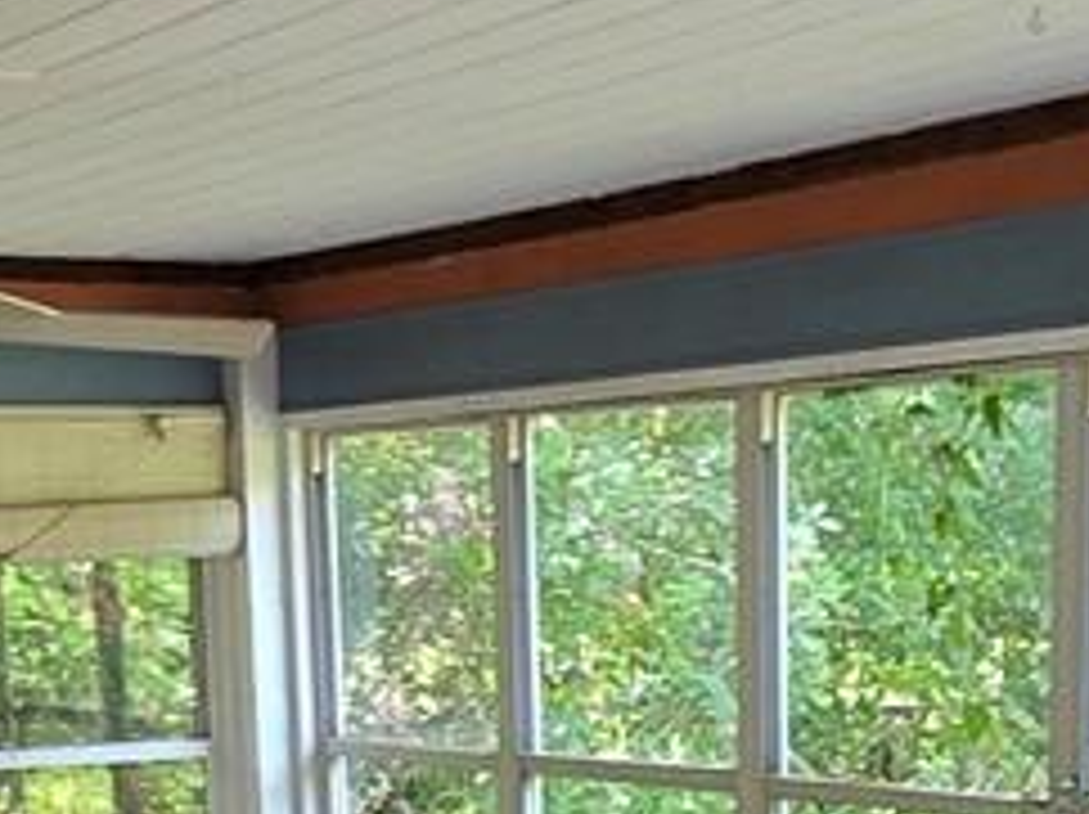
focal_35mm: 86
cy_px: 1331
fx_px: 2703
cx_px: 500
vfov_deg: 15.4
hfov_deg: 22.8
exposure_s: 1/60
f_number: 2.2
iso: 64
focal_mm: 2.2
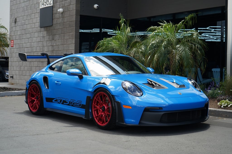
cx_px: 116
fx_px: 419
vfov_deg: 20.9
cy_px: 77
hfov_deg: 31.0
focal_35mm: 65
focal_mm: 65
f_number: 5.6
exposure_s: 1/160
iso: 160
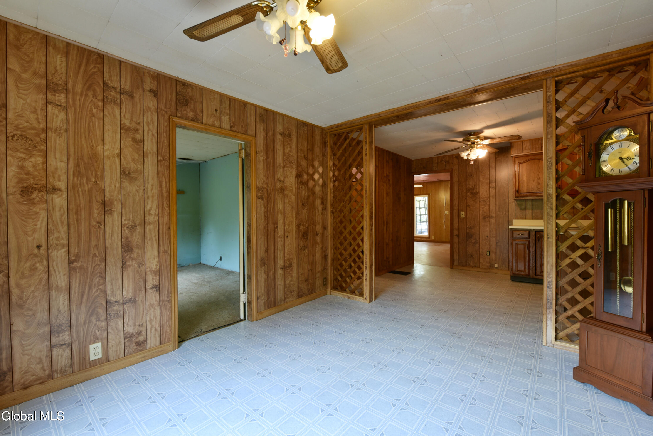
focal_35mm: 15
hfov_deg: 100.4
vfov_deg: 77.4
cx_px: 326
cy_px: 218
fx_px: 272
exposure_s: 1/8
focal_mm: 15
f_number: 11
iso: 800
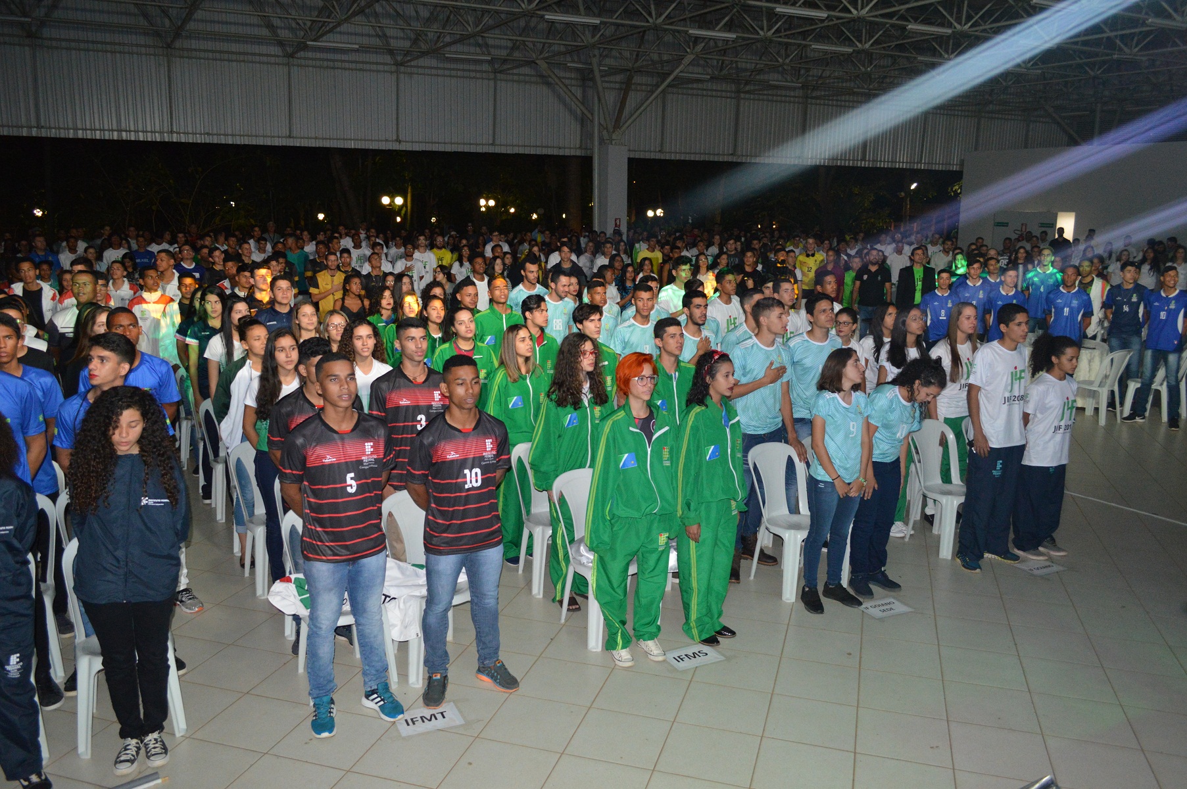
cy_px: 394
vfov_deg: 47.8
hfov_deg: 67.4
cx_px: 594
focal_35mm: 27
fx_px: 889
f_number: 4
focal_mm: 18
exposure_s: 1/125
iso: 1600
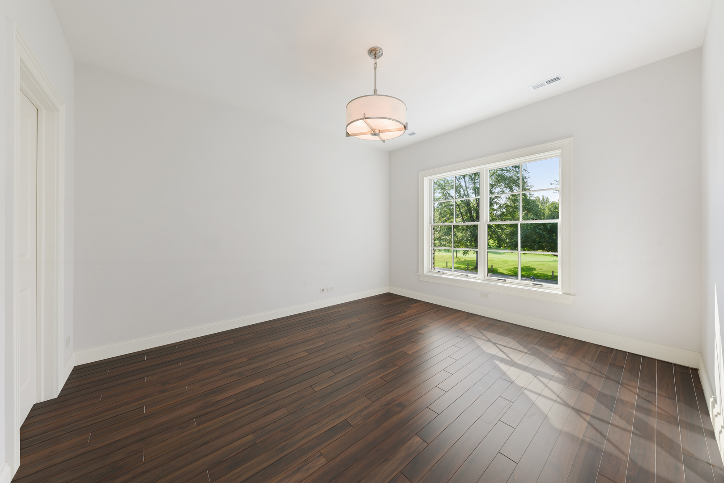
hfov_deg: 112.6
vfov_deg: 90.1
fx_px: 241
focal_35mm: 12
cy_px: 242
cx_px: 362
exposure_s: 1/15
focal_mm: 12
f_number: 9
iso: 100
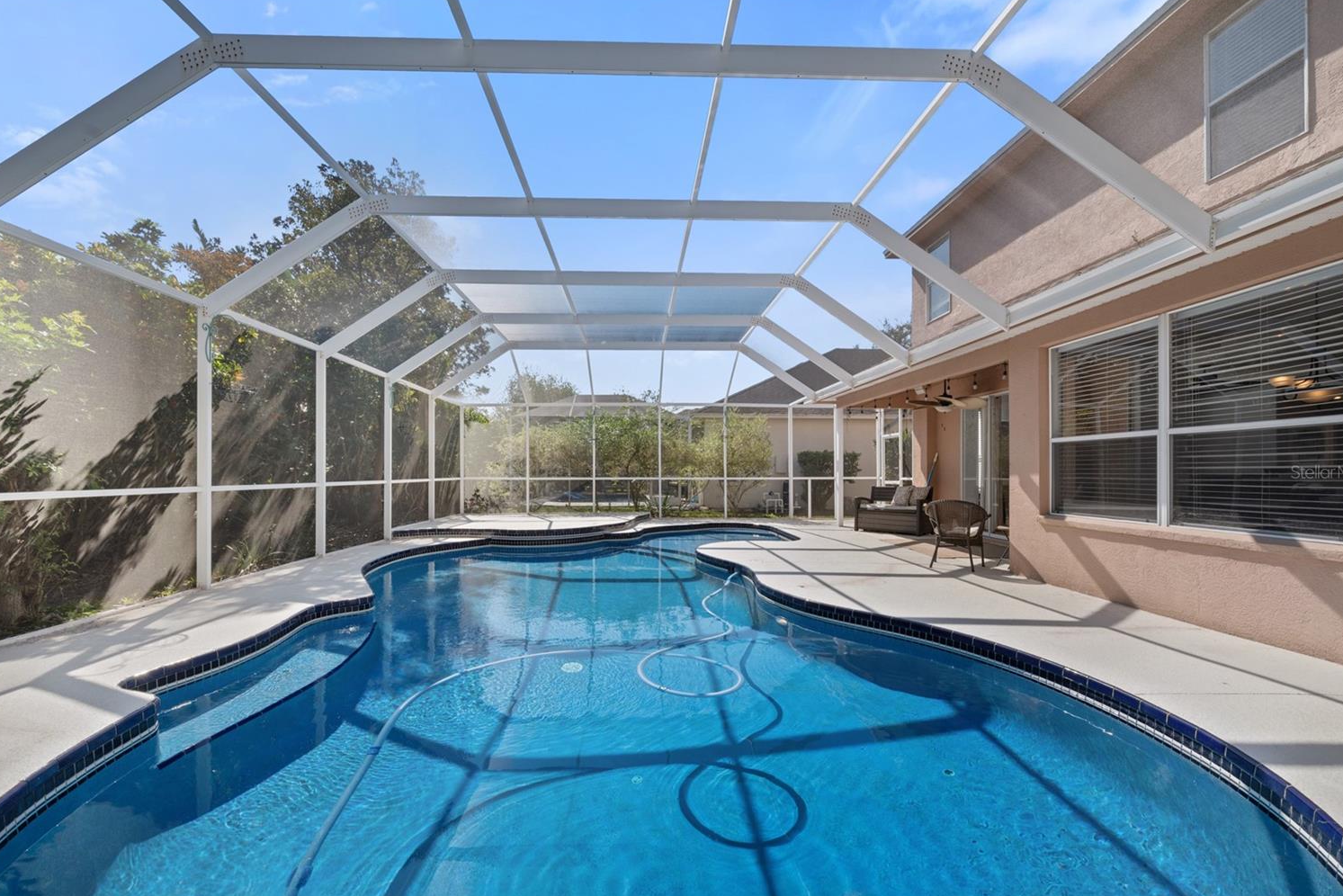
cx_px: 651
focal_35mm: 15
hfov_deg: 100.4
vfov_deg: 77.3
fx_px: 560
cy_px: 472
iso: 250
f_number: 9
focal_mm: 14
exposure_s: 1/400
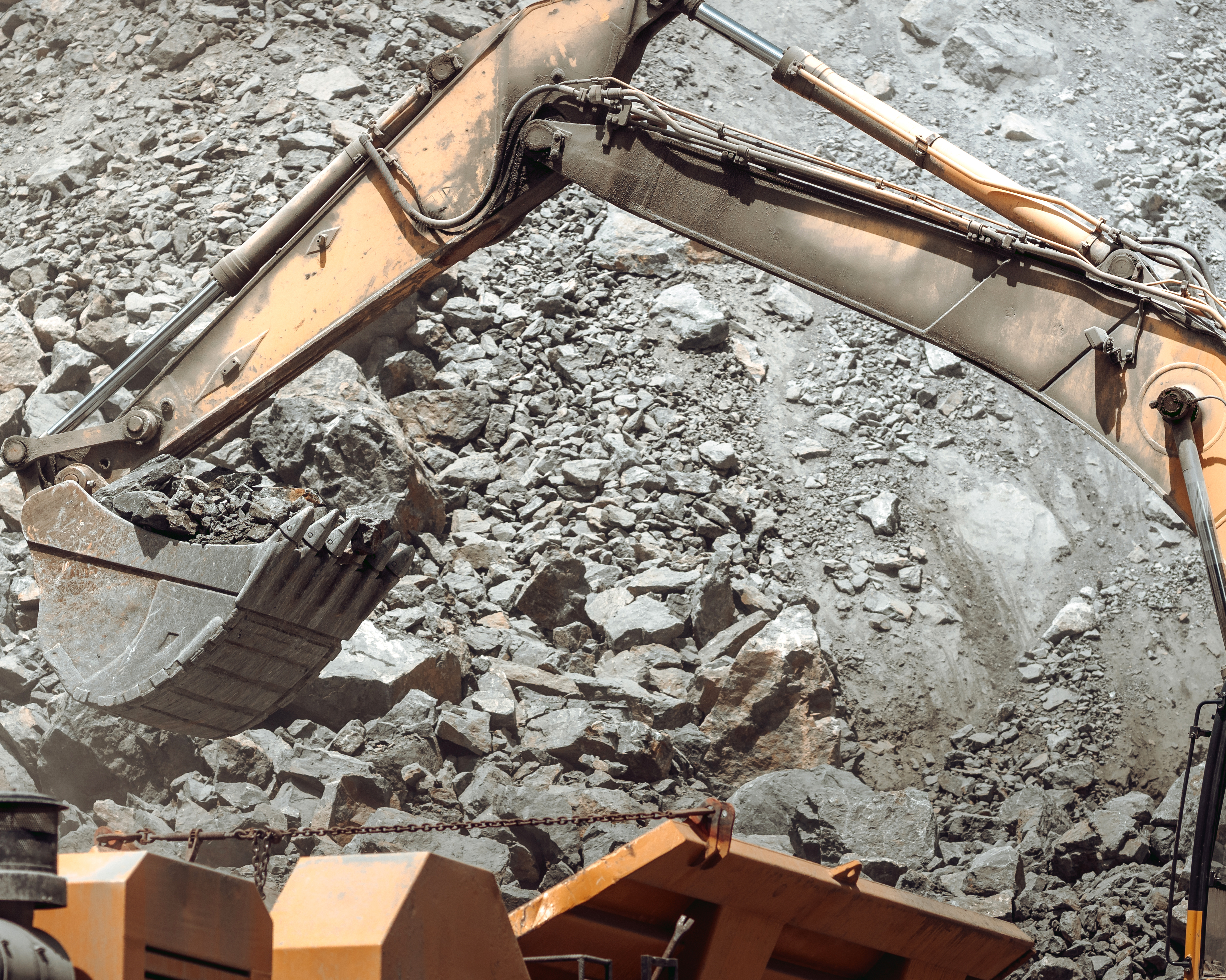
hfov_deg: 9.6
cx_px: 547
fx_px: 7293
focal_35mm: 201
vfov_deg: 7.7
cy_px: 535
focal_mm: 85
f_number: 2.5
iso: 100
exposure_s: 1/6400
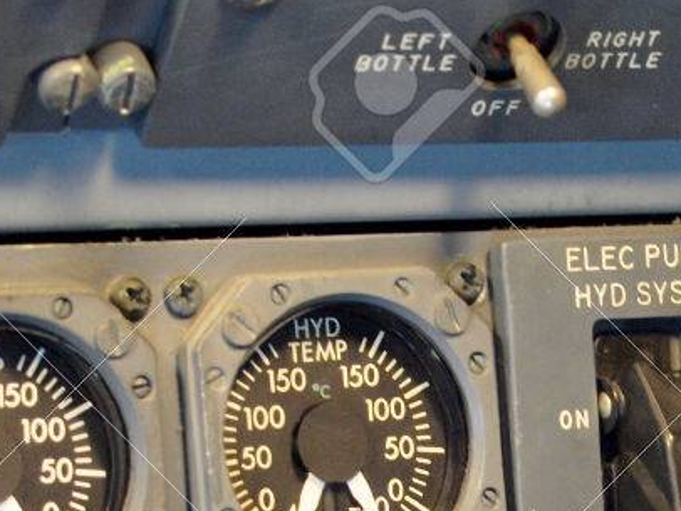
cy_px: 731
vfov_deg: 6.6
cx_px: 691
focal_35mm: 224
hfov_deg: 8.8
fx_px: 4409
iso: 800
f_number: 3.5
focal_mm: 35
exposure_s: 1/80
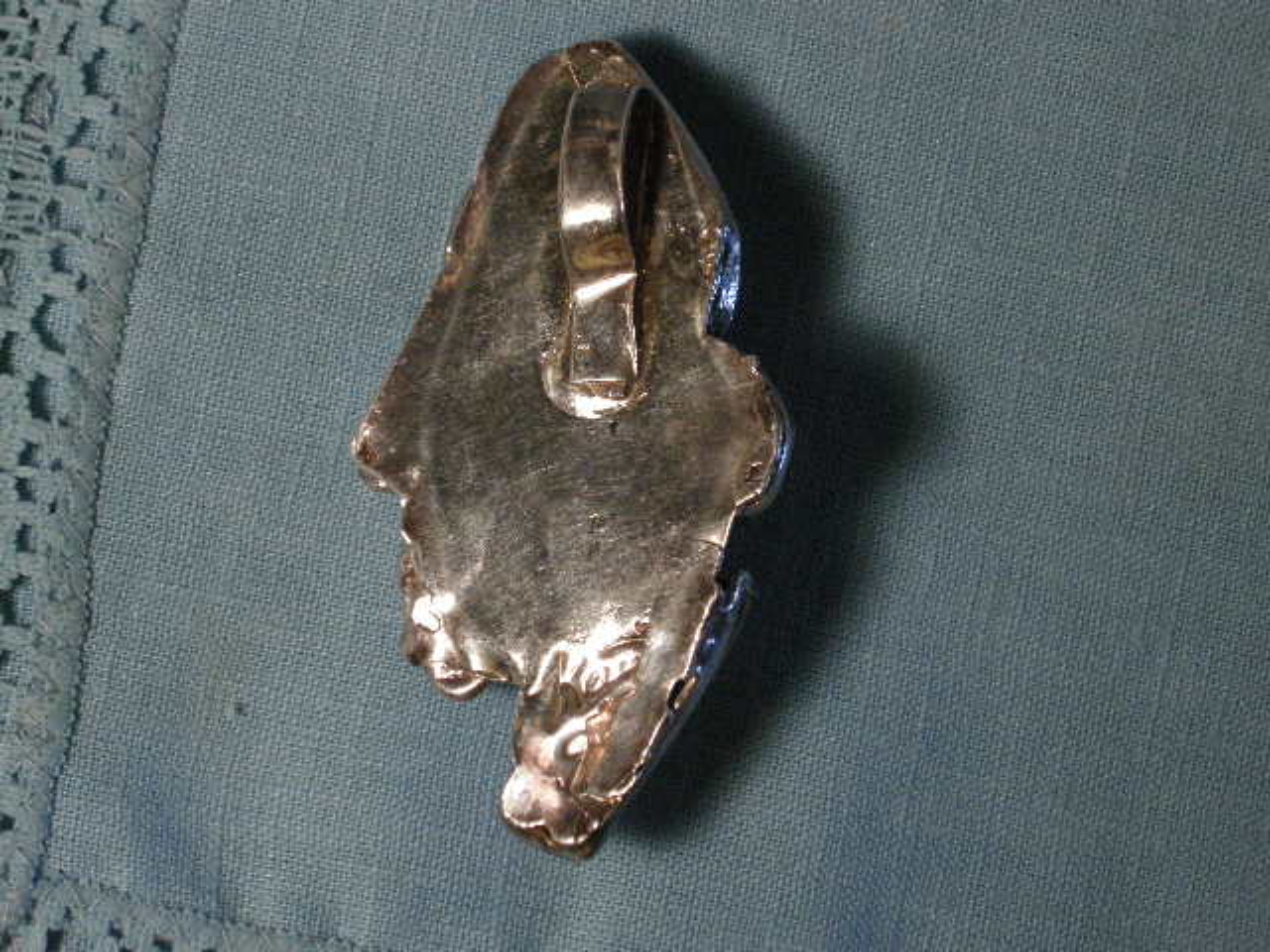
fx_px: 3339
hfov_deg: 21.5
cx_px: 635
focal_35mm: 91
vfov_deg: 16.2
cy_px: 476
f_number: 4.8
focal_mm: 19.4
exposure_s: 1/58
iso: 400
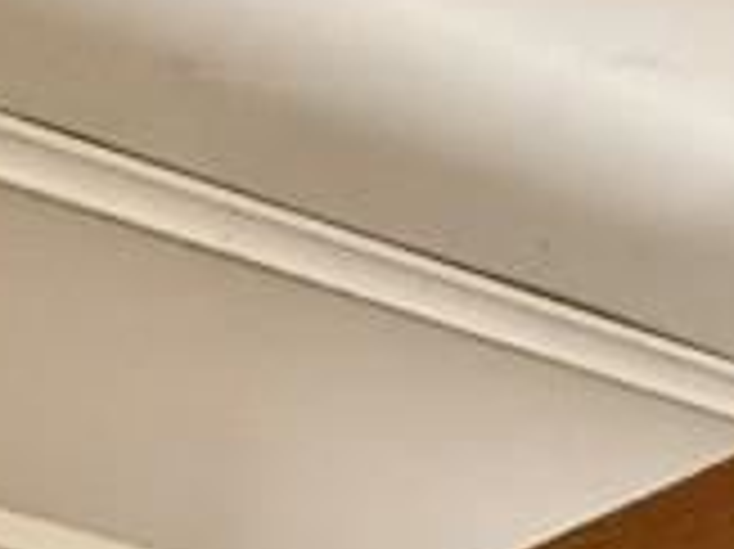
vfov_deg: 9.2
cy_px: 1881
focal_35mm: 110
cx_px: 874
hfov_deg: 17.1
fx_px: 2331
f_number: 2.2
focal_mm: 2.22
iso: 320
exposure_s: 1/120
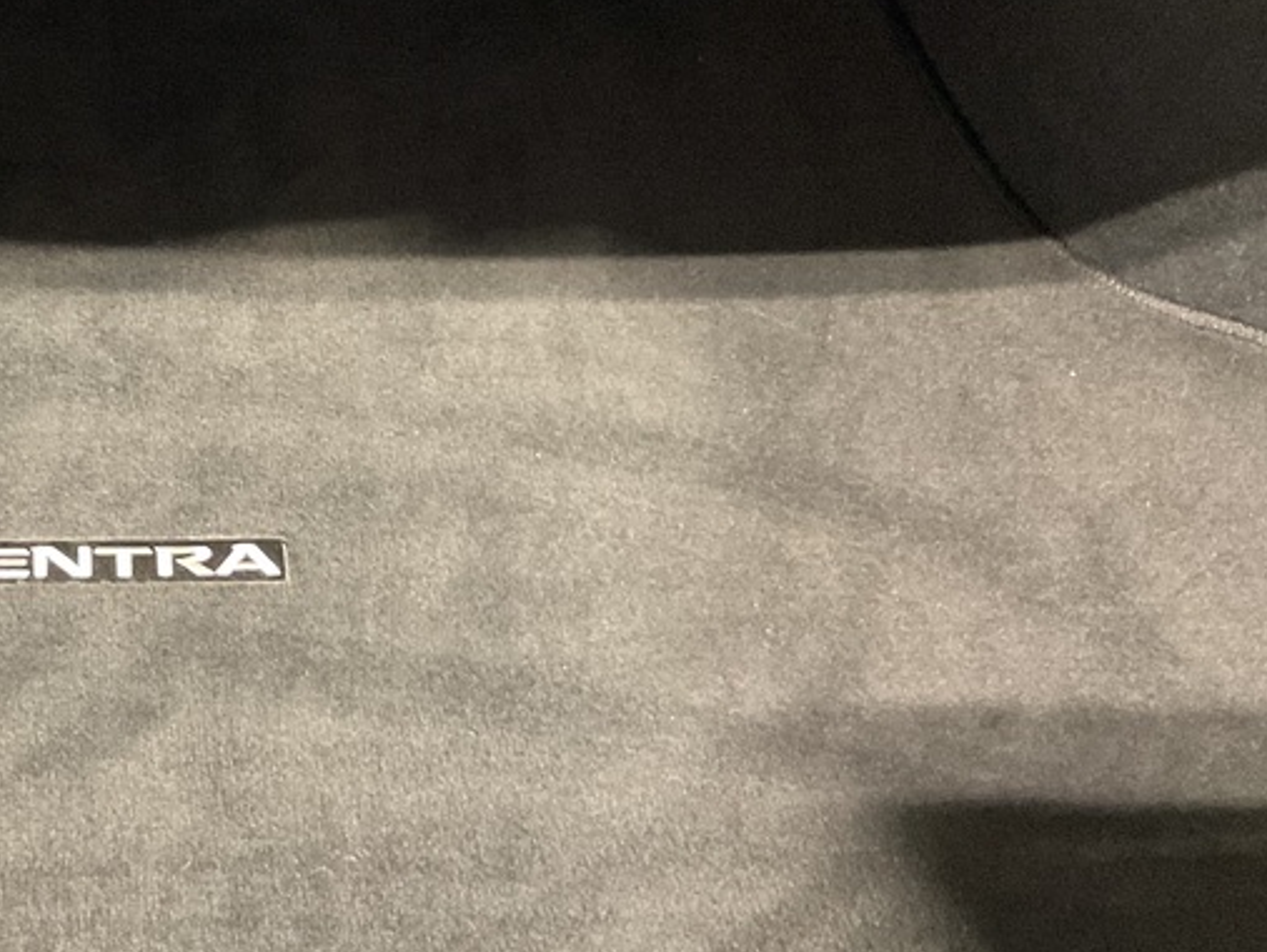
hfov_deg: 33.1
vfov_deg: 26.6
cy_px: 426
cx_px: 118
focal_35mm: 55
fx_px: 2014
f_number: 1.8
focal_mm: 3
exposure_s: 1/24
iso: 500
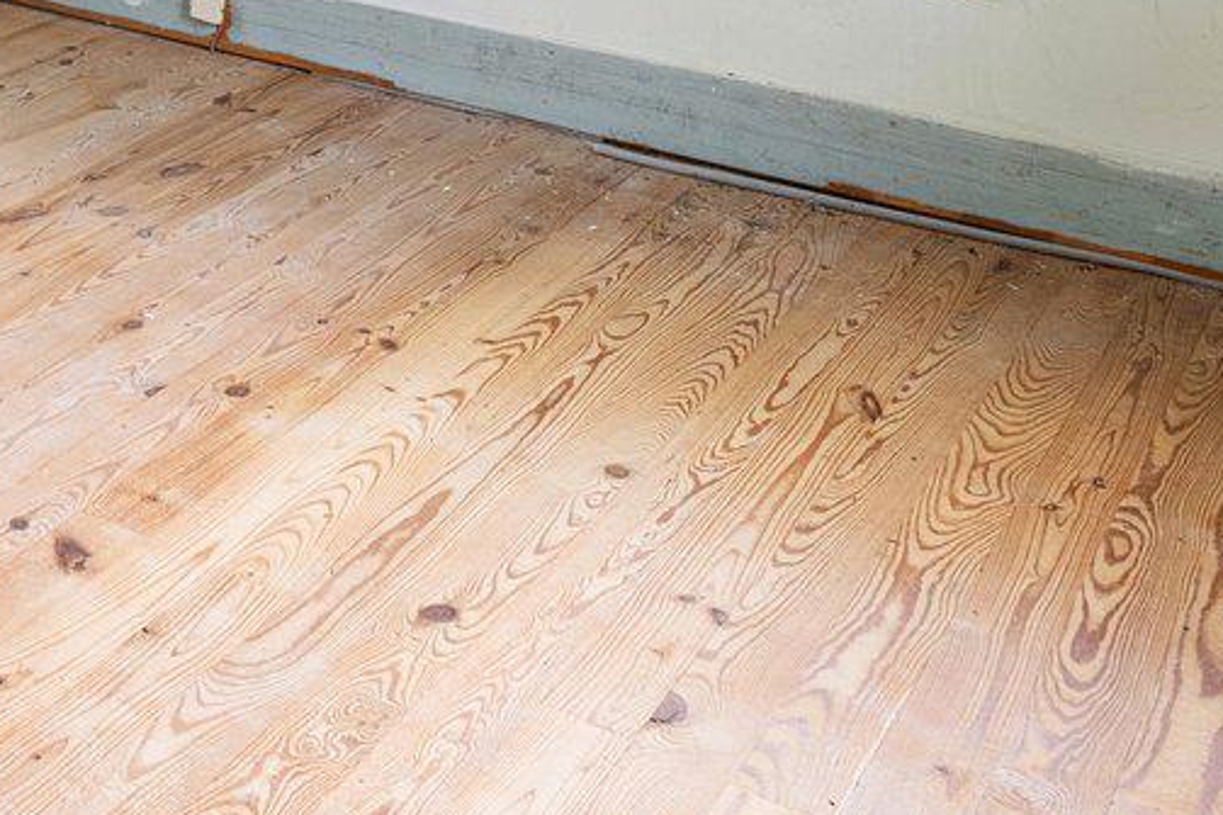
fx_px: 1936
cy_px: -550
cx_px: -299
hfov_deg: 29.4
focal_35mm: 57
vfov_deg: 19.3
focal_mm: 14
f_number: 8
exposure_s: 1/50
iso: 500
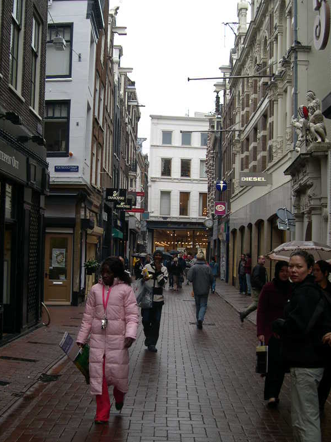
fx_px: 624
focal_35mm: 49
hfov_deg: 29.7
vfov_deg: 38.9
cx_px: 149
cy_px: 240
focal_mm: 8
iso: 100
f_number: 2.8
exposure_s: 1/98.4
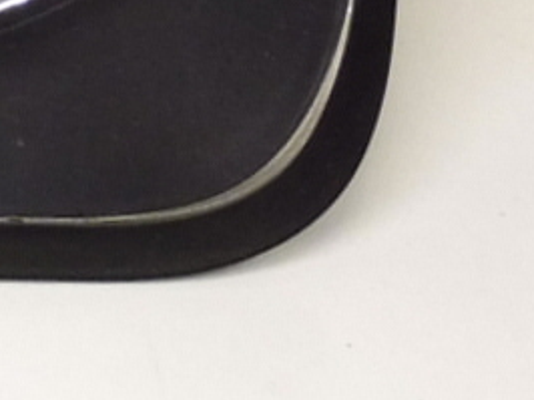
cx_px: -885
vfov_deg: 7.8
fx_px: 2851
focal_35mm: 185
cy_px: -308
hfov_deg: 9.2
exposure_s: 1/100
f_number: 3.5
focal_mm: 4.3
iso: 200
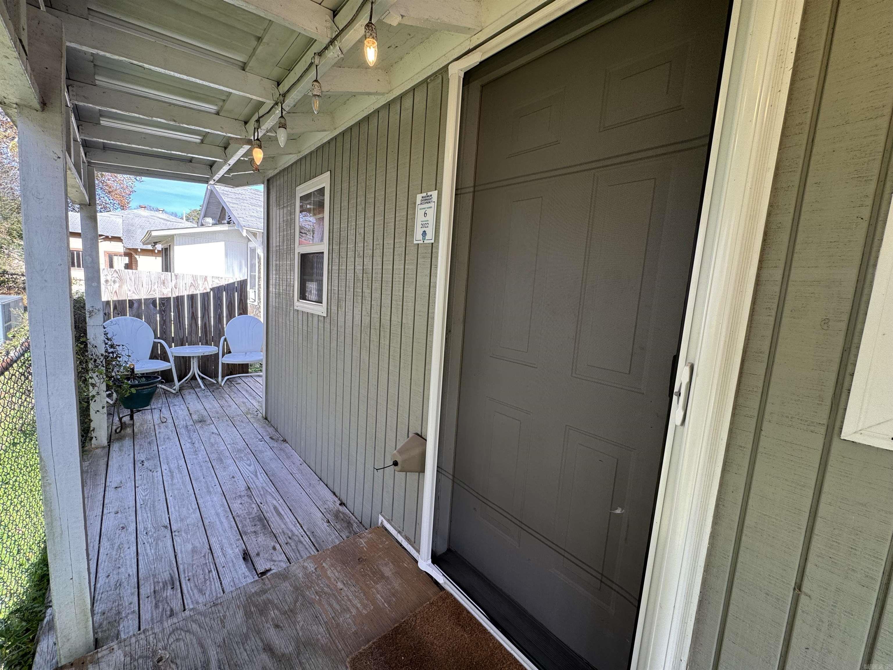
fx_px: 361
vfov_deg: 85.7
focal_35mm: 14
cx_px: 446
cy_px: 335
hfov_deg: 102.1
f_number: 2.2
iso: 50
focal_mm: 2.22
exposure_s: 1/120
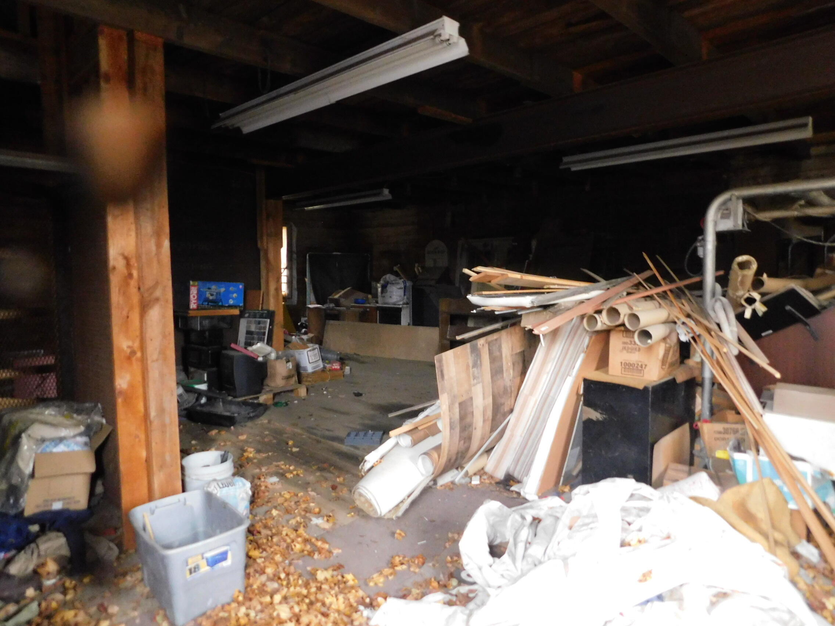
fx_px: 555
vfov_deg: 58.9
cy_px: 313
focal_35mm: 23
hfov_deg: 73.9
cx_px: 418
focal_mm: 4
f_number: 3
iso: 800
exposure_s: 1/2
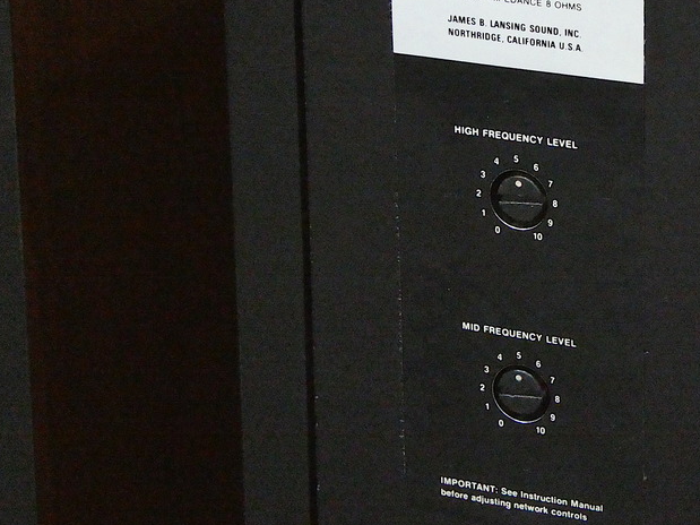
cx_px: 516
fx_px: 3073
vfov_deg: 9.8
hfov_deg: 13.0
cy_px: 187
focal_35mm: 152
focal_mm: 17.5
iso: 3200
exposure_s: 1/80
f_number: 5
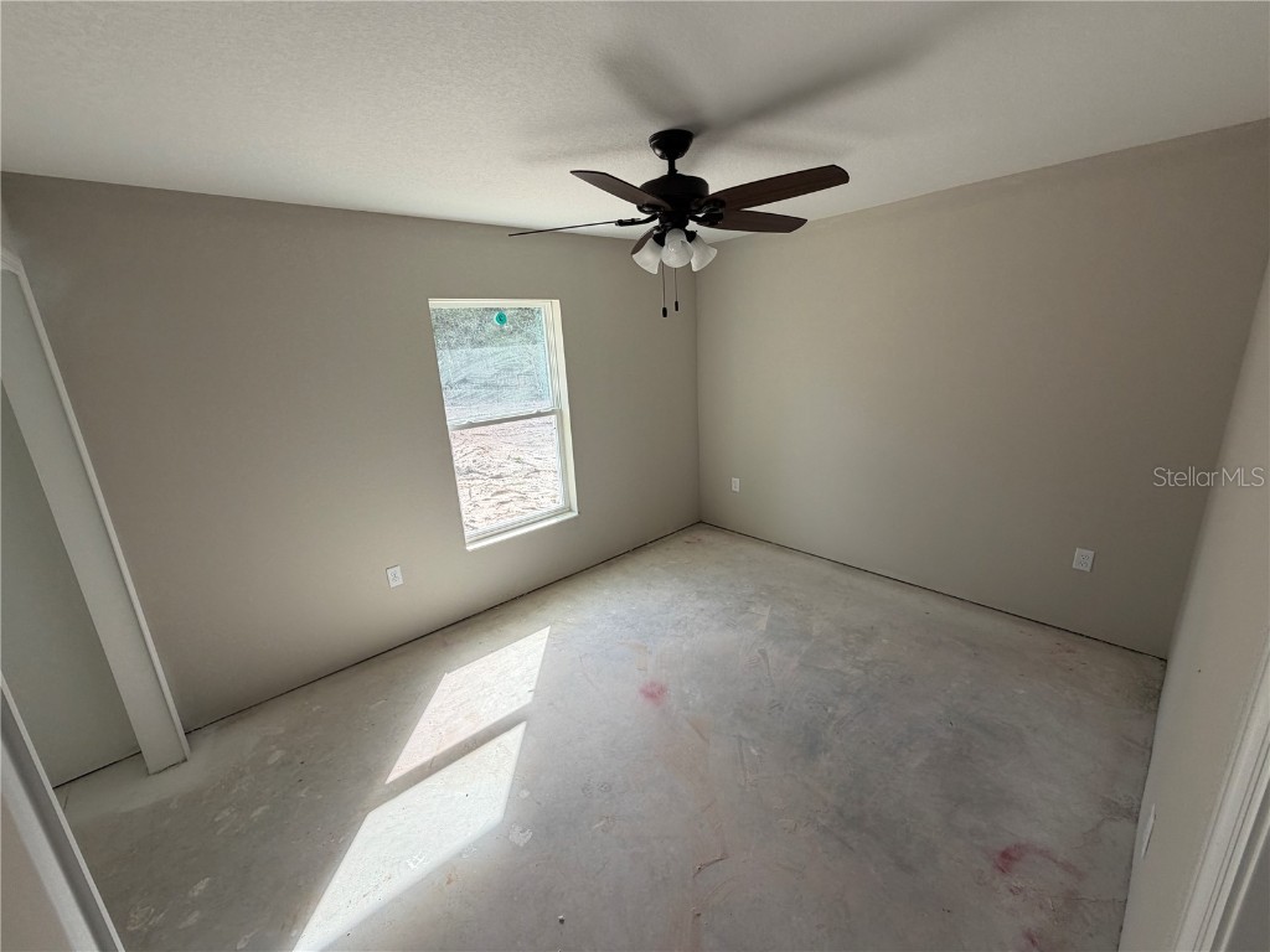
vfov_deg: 85.7
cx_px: 635
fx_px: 514
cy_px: 476
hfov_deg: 102.1
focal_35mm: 14
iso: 50
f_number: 2.2
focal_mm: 2.22
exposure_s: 1/121
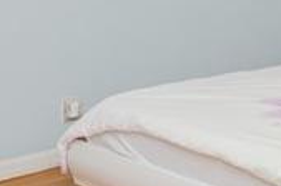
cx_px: 504
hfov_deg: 18.0
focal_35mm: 91
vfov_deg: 14.1
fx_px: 709
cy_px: -80
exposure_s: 1/60
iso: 800
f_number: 8
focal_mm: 10
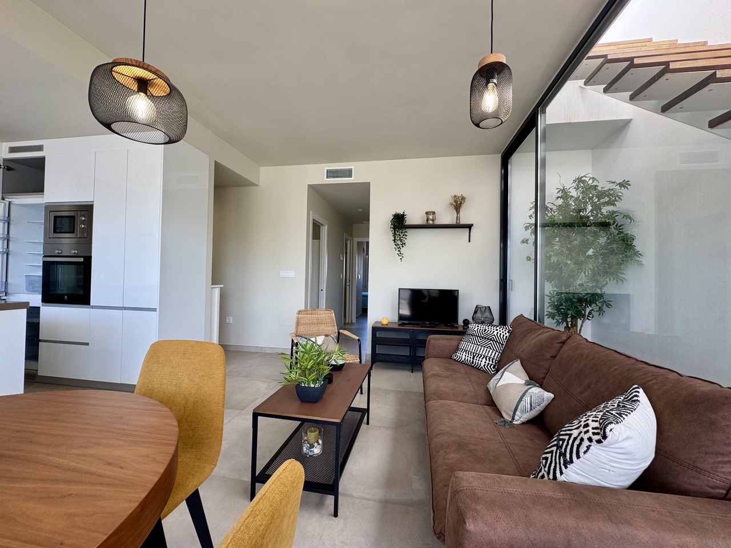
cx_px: 366
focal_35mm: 14
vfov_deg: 85.7
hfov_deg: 102.1
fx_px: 296
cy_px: 274
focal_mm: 2.22
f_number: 2.2
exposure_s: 1/99
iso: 50
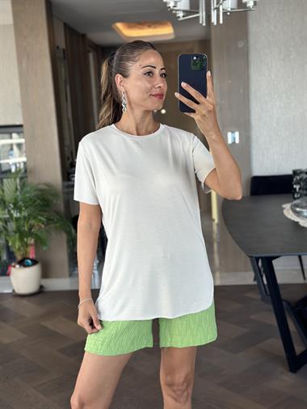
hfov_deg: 30.3
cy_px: 204
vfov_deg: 39.6
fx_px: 567
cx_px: 154
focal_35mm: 48
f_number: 1.78
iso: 125
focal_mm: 6.86
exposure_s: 1/100
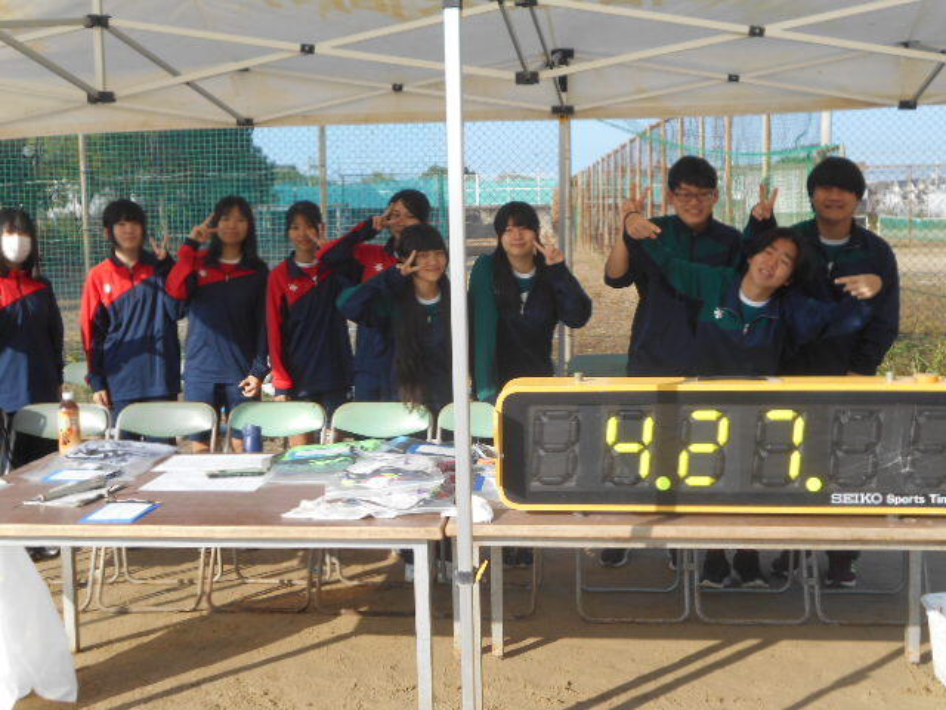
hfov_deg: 42.9
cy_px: 355
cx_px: 473
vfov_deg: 32.9
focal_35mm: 44
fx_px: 1202
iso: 80
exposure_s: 1/400
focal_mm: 7.7
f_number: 4.2
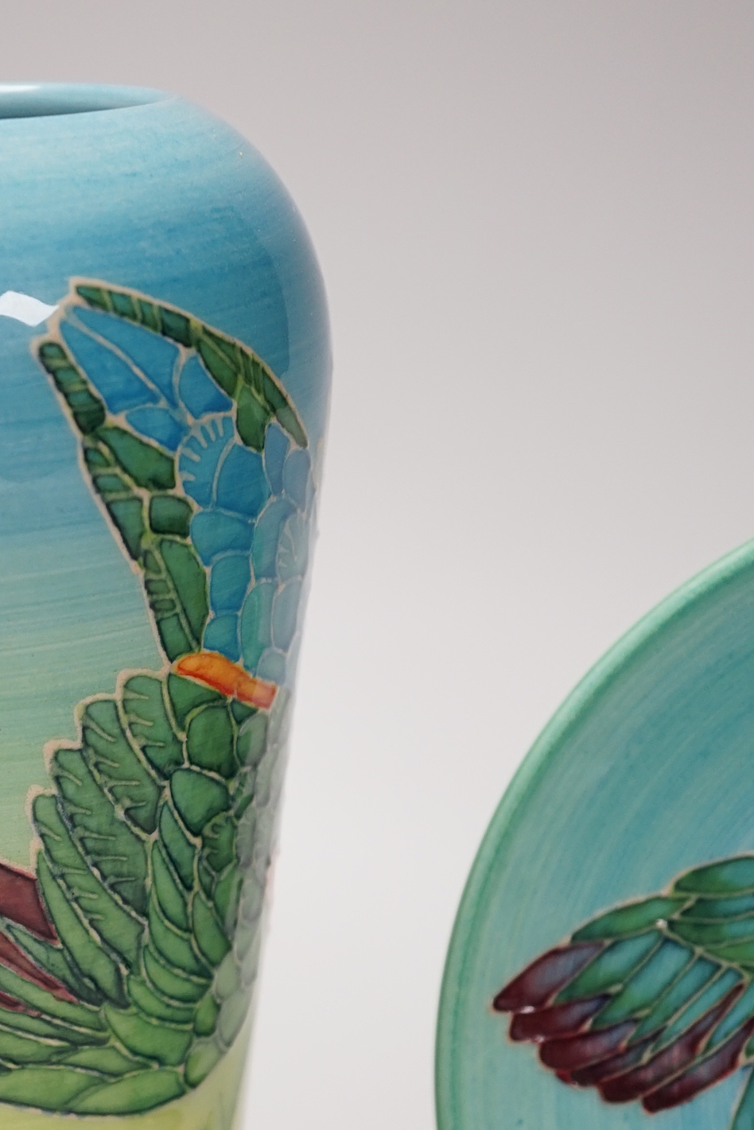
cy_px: 774
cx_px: 11
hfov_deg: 15.1
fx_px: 2795
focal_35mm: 89
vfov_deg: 22.7
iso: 320
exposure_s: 1/60
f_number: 3.5
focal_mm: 30
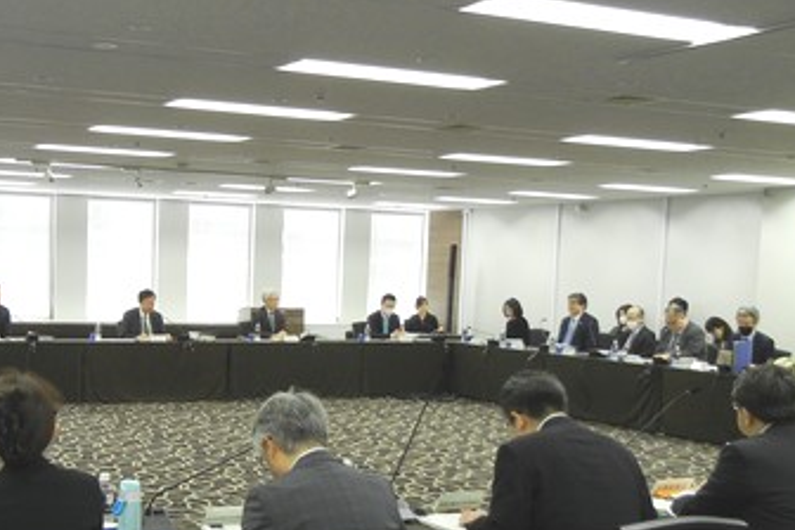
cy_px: 414
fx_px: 1148
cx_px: 196
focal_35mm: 52
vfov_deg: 25.6
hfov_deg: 37.2
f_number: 3.5
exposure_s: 1/30
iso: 249
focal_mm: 5.4
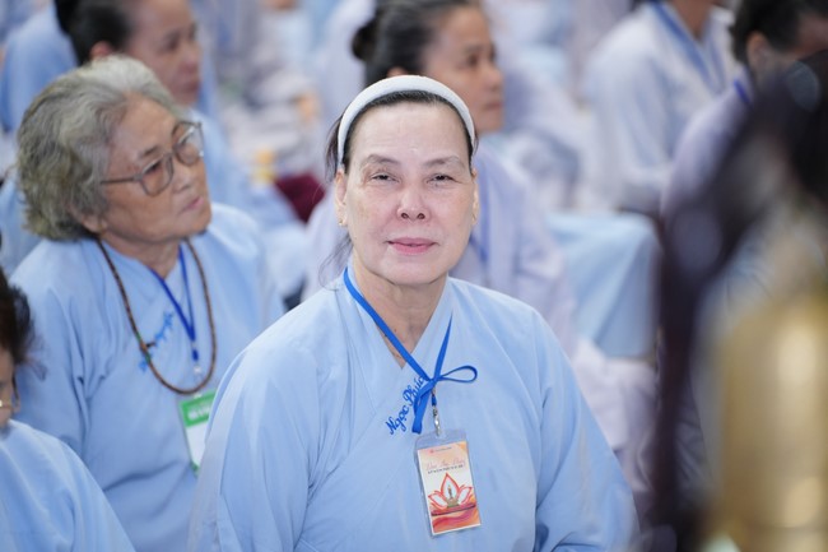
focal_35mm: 150
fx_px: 3449
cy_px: 276
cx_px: 414
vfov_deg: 9.1
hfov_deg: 13.7
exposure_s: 1/160
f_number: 2.8
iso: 2000
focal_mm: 150
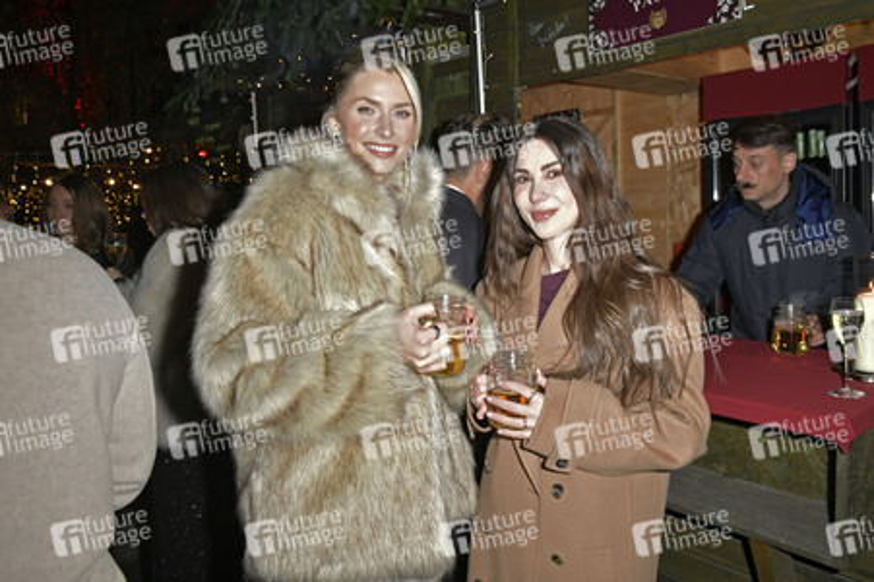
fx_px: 655
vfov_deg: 47.9
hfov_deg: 67.4
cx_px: 437
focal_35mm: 27
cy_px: 291
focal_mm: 27
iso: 1600
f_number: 6.3
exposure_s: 1/160
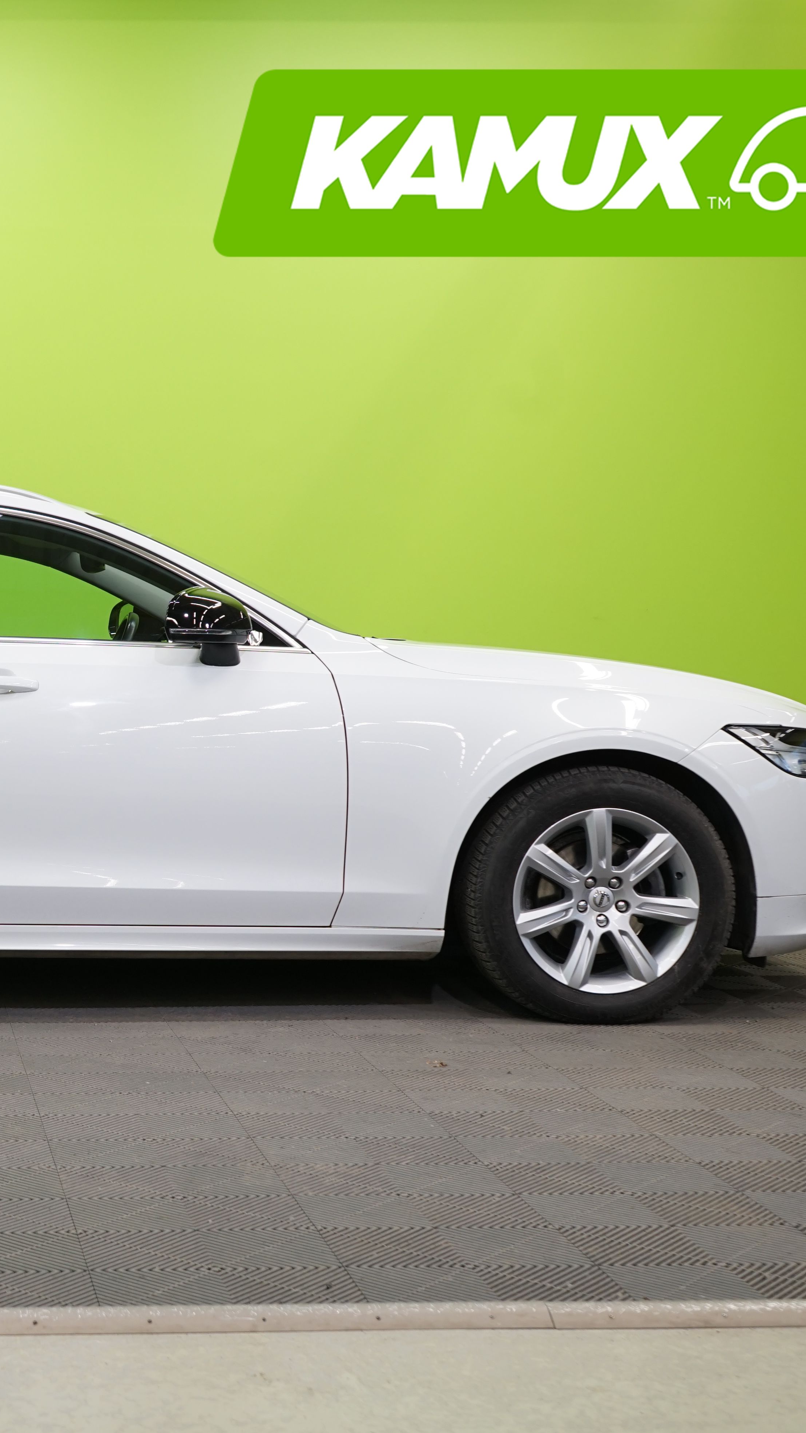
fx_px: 1938
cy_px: 726
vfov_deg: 40.6
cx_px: -61
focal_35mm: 51
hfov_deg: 22.3
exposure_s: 1/30
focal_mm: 32
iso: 500
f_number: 5.6
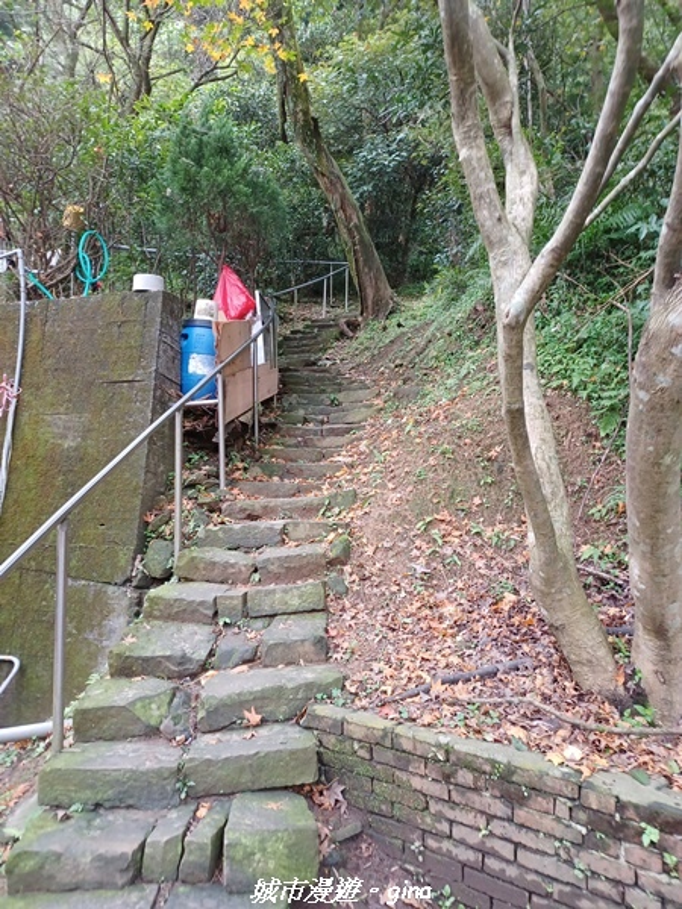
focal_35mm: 25
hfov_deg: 54.9
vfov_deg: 69.4
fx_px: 657
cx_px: 341
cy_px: 454
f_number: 1.8
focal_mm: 4.6
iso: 320
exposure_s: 1/39
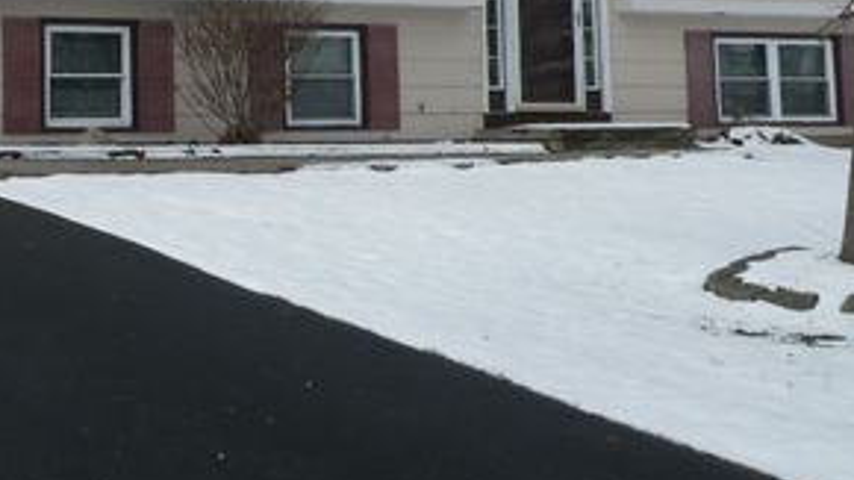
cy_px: -34
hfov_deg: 26.5
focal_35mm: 79
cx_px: 212
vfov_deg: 14.9
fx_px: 1789
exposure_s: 1/231
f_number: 6.3
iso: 64
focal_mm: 7.4
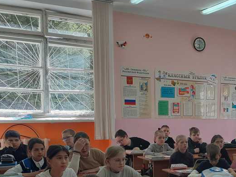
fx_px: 361
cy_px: 153
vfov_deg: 26.7
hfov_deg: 34.0
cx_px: 217
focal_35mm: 53
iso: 40
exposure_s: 1/116
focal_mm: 3.6
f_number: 1.9
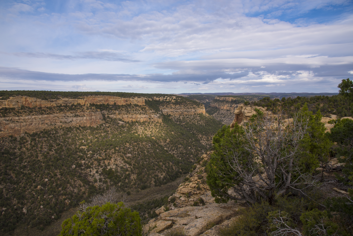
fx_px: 235
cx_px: 176
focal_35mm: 24
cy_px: 118
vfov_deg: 53.2
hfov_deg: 73.7
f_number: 11
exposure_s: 1/200
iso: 200
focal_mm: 24
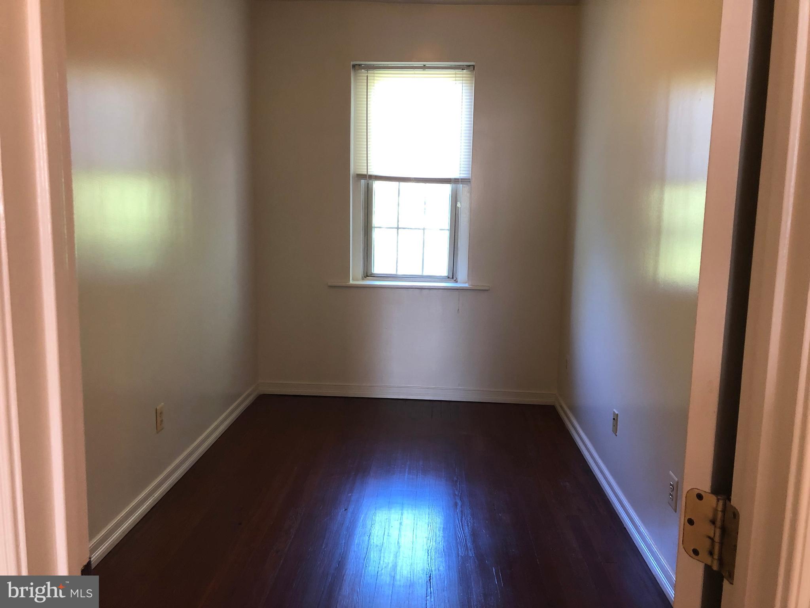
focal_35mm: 28
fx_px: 655
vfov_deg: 49.7
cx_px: 405
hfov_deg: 63.4
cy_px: 304
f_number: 1.8
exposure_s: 1/15
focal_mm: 4
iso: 50
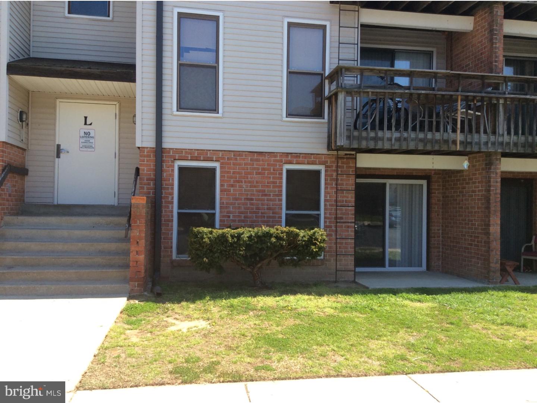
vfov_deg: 44.2
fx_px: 496
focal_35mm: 32
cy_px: 202
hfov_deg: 56.8
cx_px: 268
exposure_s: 1/506
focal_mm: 3.3
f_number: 2.4
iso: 32
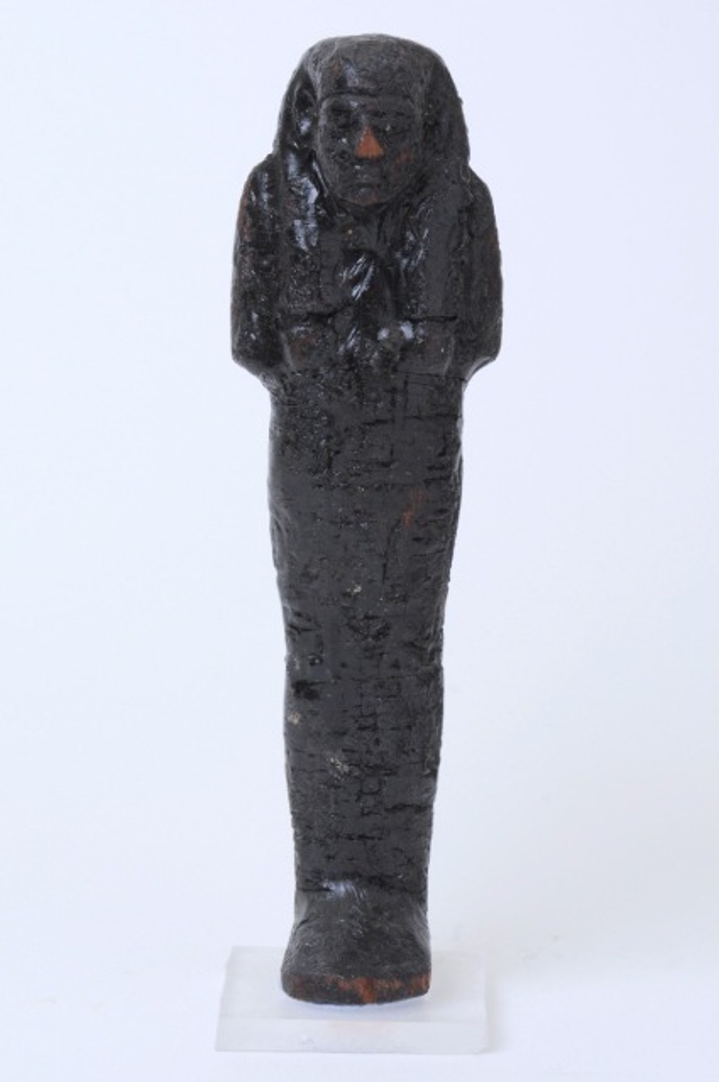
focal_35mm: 138
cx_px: 360
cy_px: 541
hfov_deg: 9.9
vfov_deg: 14.9
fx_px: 4145
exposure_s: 1/4
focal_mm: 92
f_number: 16
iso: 200
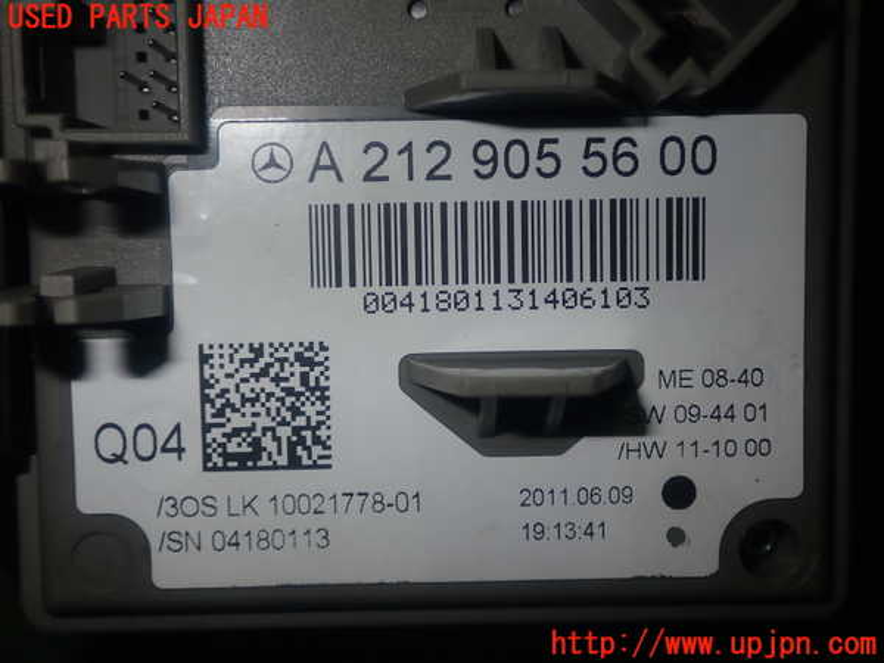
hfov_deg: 42.9
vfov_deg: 32.9
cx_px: 442
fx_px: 1124
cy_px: 332
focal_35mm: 44
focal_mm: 7.84
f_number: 9
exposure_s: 1/40
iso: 200
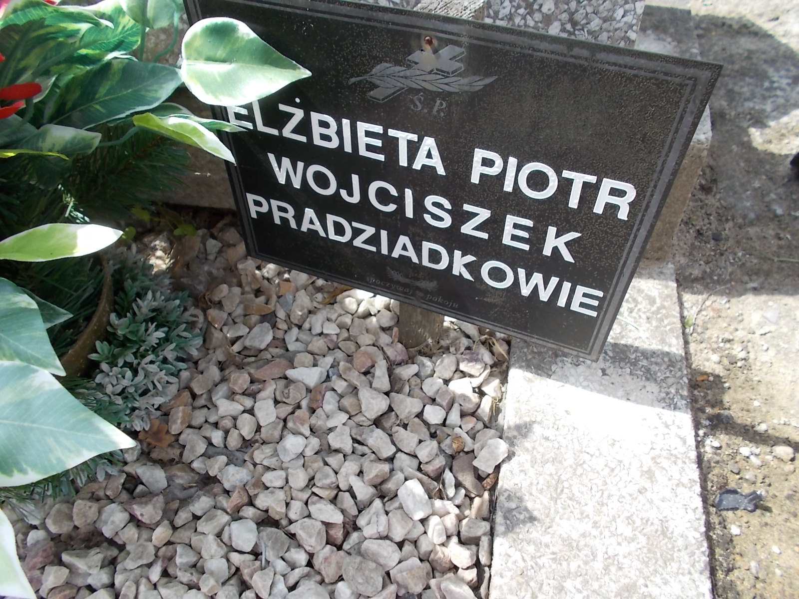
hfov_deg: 67.3
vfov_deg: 53.1
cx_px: 400
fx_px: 600
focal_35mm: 26
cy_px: 300
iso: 80
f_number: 3.2
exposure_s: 1/400
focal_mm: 4.6
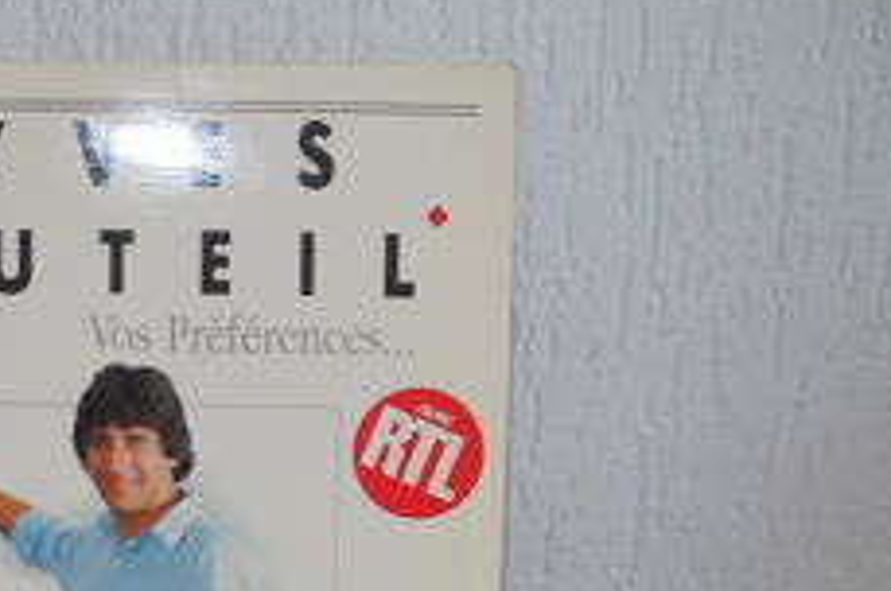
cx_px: 16
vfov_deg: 16.1
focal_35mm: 83
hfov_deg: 23.5
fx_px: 2051
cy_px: 583
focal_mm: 6.3
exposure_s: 1/30.8
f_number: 3.5
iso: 50
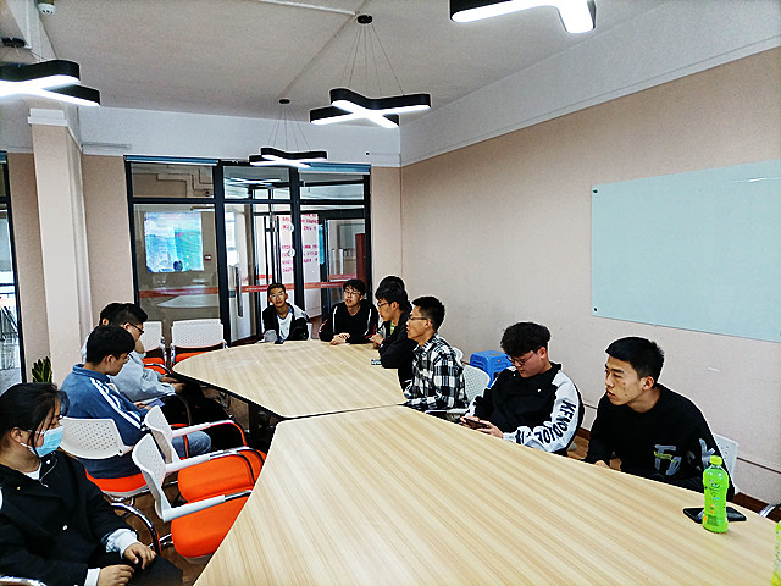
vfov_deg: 53.1
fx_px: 587
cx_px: 390
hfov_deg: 67.3
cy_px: 293
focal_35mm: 26
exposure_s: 1/50
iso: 853
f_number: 1.8
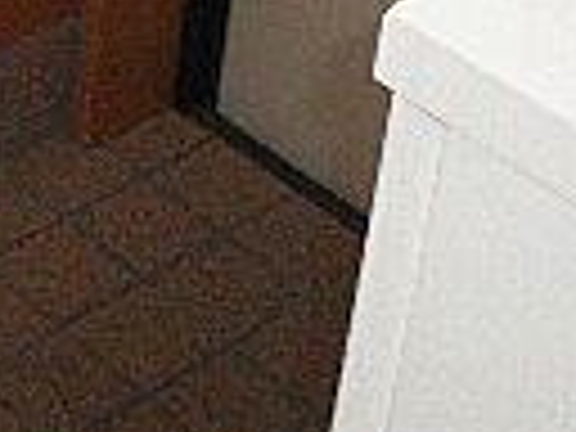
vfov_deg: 10.0
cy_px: -364
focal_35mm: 140
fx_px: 2330
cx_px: -418
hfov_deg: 12.9
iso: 100
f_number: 2.8
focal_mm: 4.6
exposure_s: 1/40
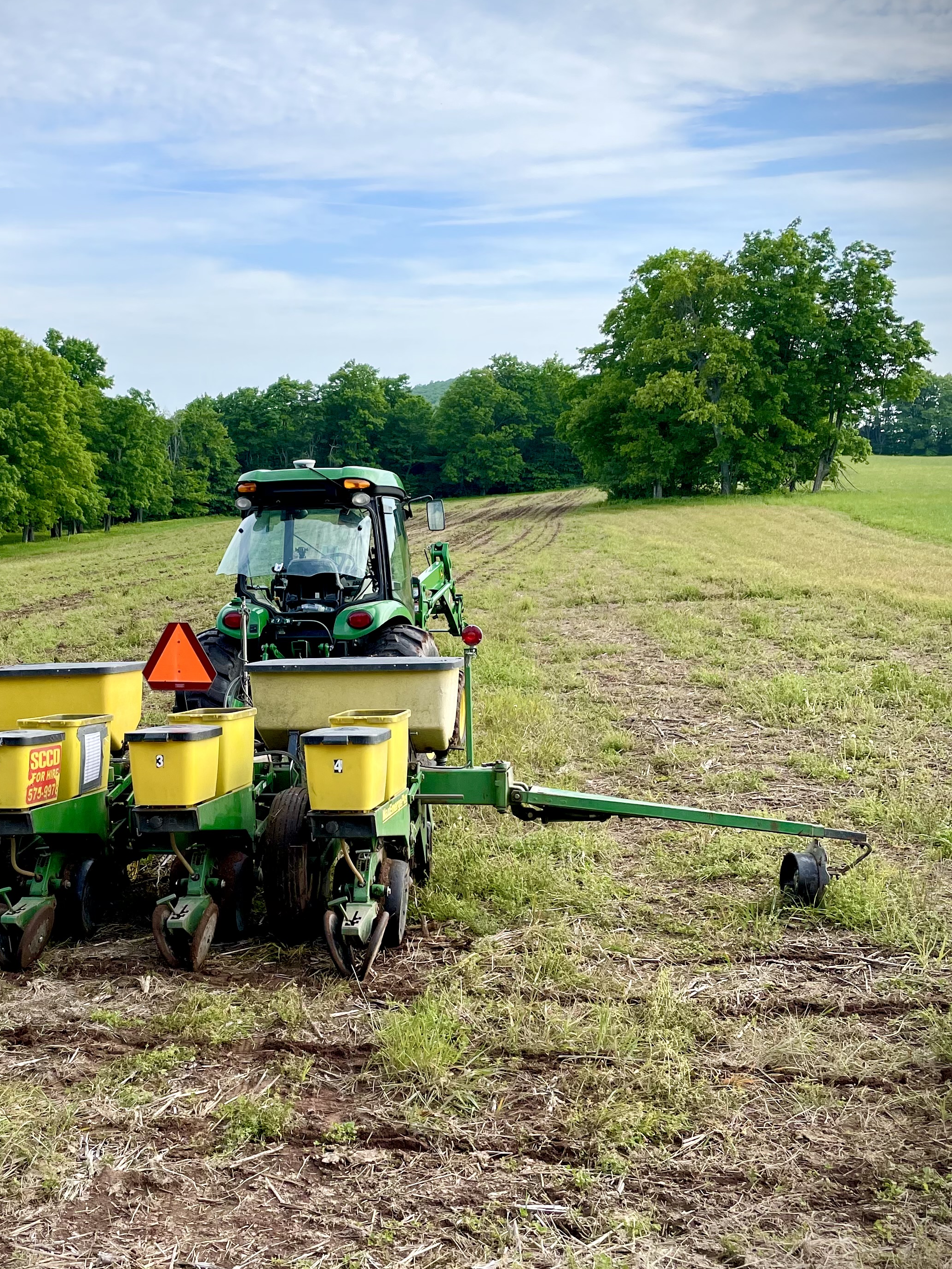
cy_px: 650
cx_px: 291
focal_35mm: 38
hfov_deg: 37.2
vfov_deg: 49.0
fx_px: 1394
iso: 32
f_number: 1.6
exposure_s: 1/2451
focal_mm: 4.2
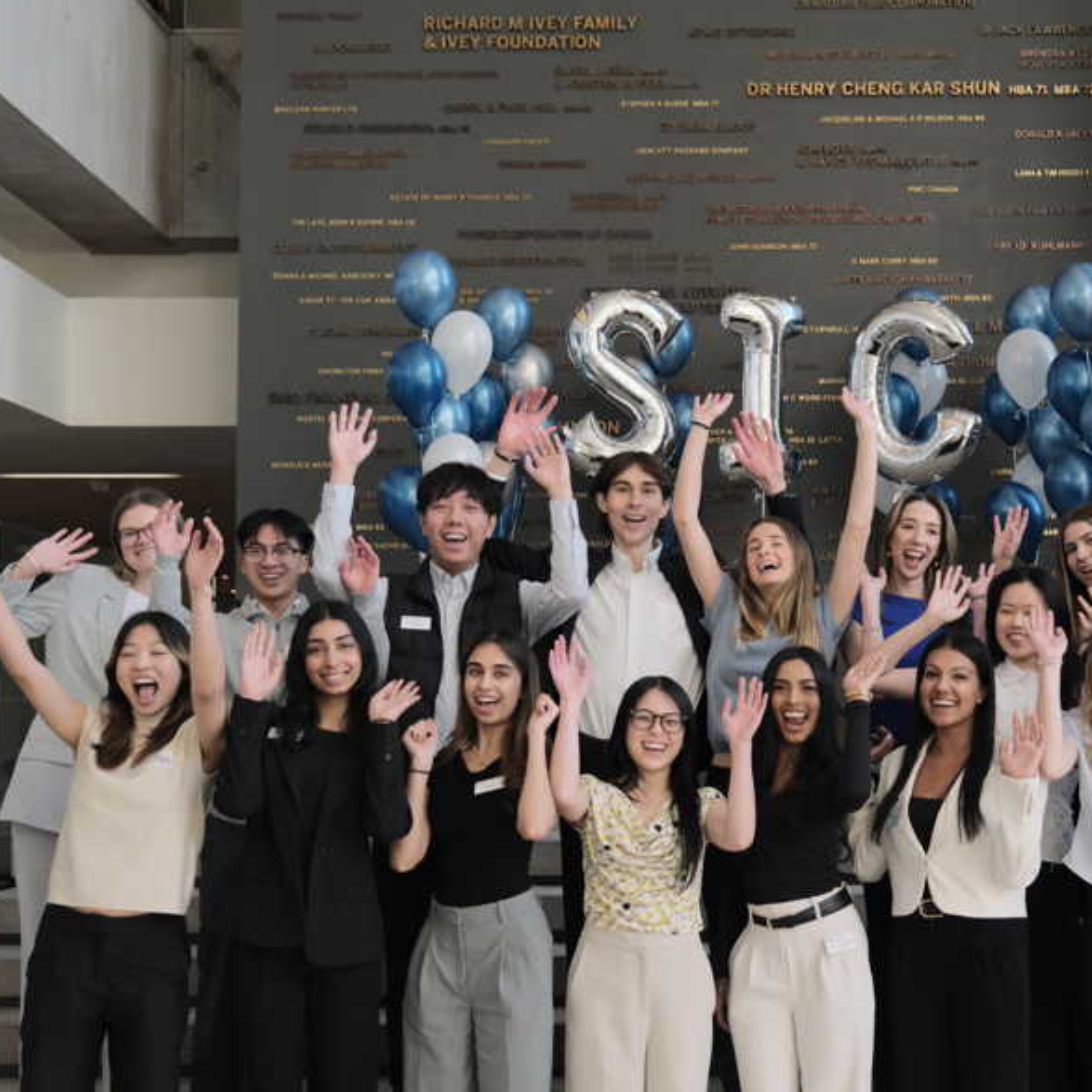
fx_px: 1892
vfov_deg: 32.2
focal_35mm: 53
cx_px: 716
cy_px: 548
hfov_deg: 32.0
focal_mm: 27.4
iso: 6400
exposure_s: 1/4000
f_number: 2.8
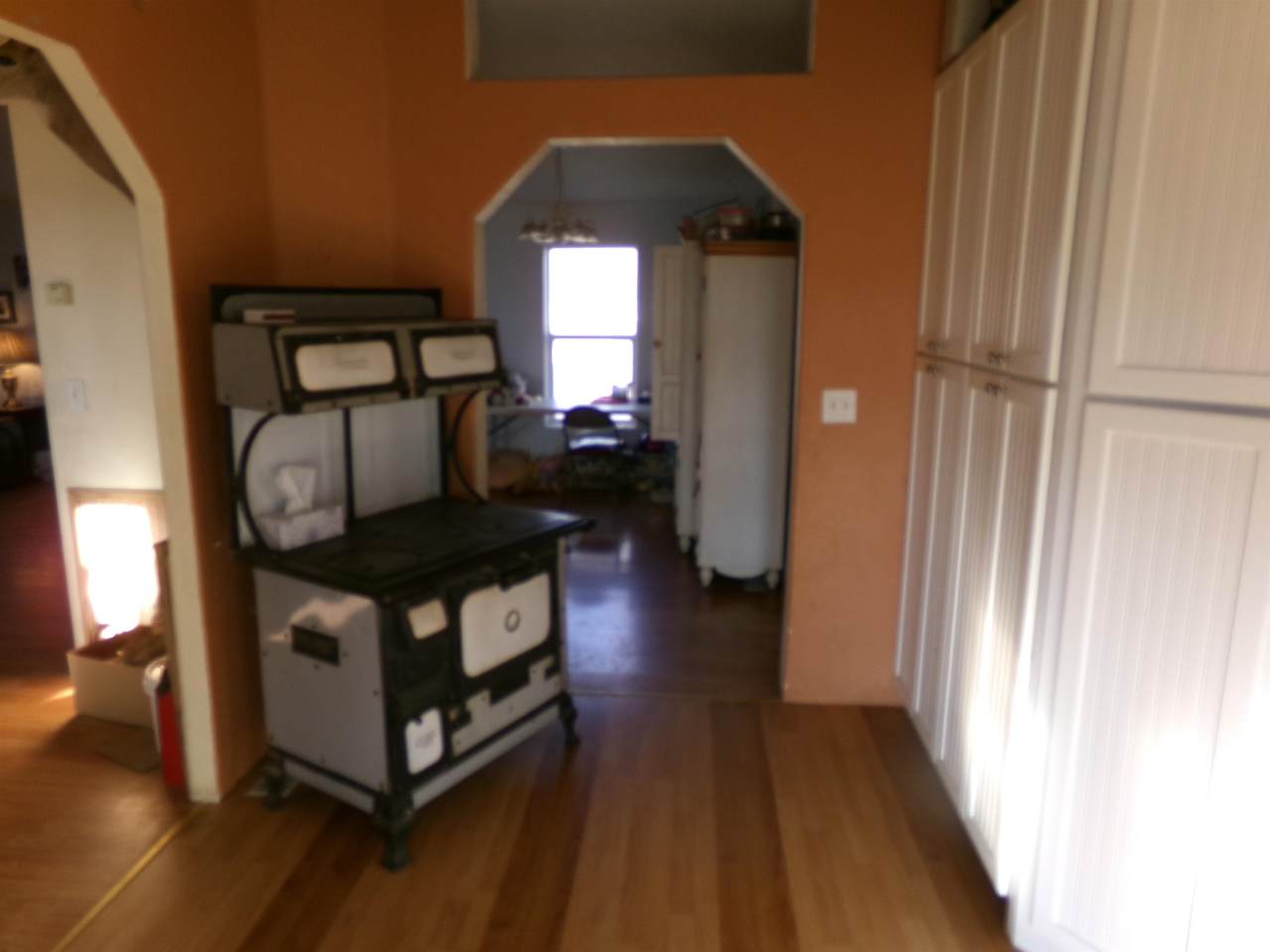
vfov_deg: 56.8
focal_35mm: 24
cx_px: 635
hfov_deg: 71.6
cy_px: 476
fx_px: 881
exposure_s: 1/34
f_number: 3.7
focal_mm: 4.3
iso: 118
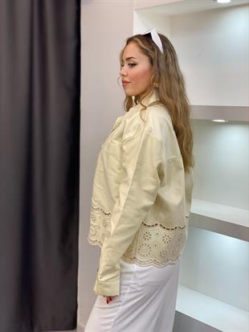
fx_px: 498
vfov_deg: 36.8
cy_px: 166
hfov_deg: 28.0
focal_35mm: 52
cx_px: 124
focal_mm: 6
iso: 80
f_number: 2
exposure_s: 1/100
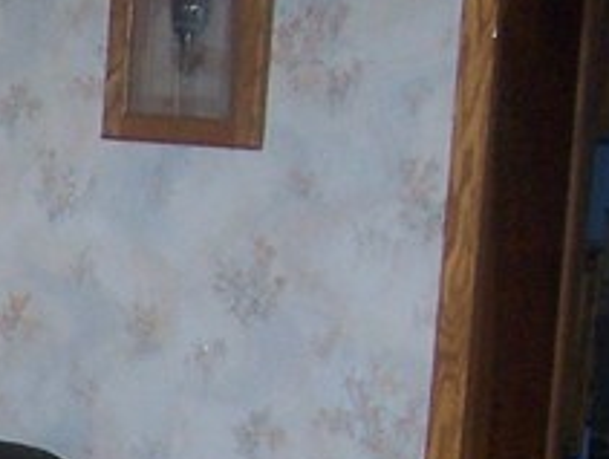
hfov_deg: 10.1
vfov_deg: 7.9
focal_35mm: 184
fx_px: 3243
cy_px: 777
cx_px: -531
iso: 140
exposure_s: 1/60
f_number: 2.8
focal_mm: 6.3
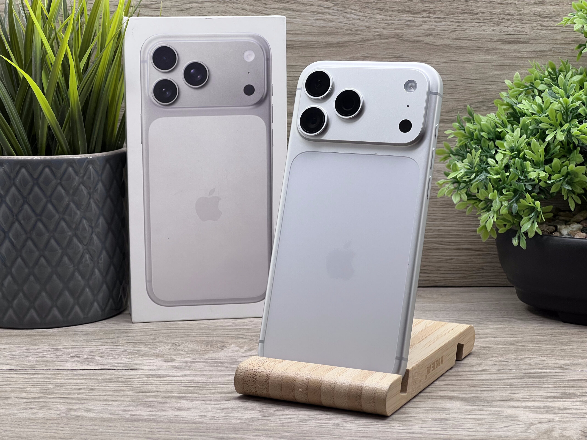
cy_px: 220
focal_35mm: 77
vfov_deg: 19.1
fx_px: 1306
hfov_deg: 25.3
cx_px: 294
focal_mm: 9
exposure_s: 1/100
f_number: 2.8
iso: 64
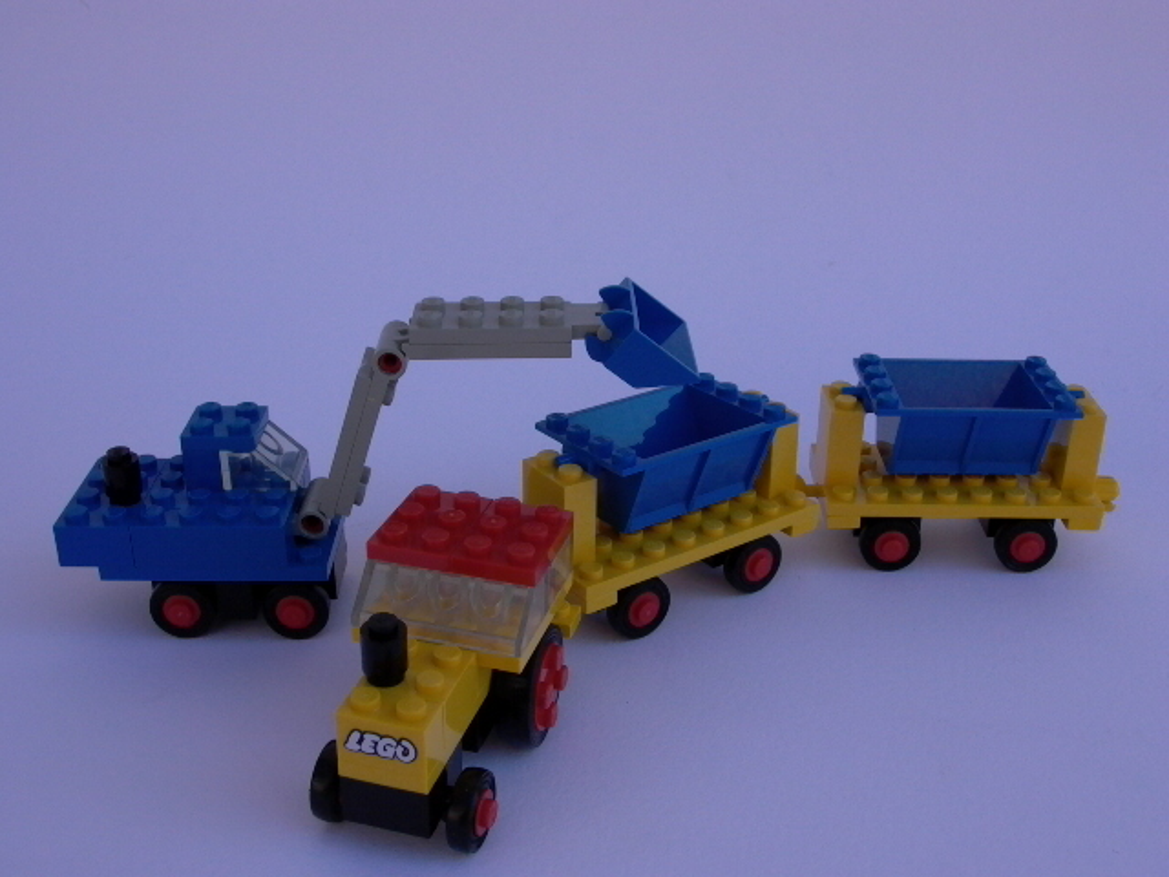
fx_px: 1283
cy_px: 438
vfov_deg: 37.7
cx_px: 584
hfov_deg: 49.0
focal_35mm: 38
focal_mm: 8.19
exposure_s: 1/652
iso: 100
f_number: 5.58
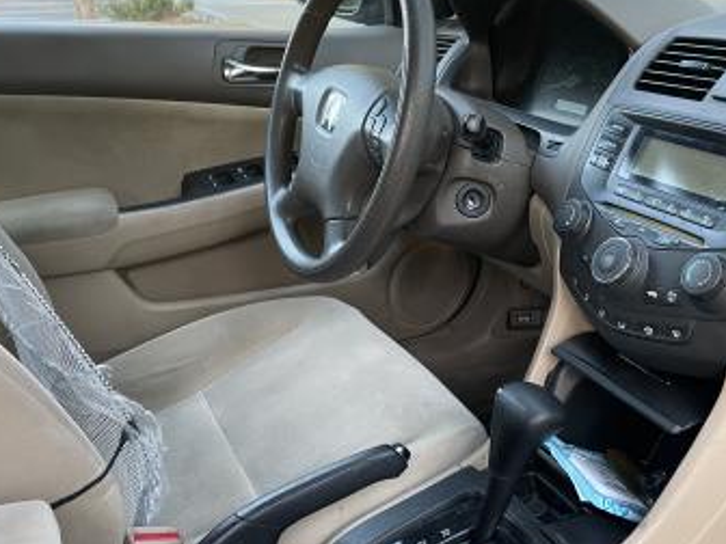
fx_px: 818
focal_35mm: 39
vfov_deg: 36.7
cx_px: 445
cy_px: 315
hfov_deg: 47.5
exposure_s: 1/60
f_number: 1.6
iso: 125
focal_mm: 4.2
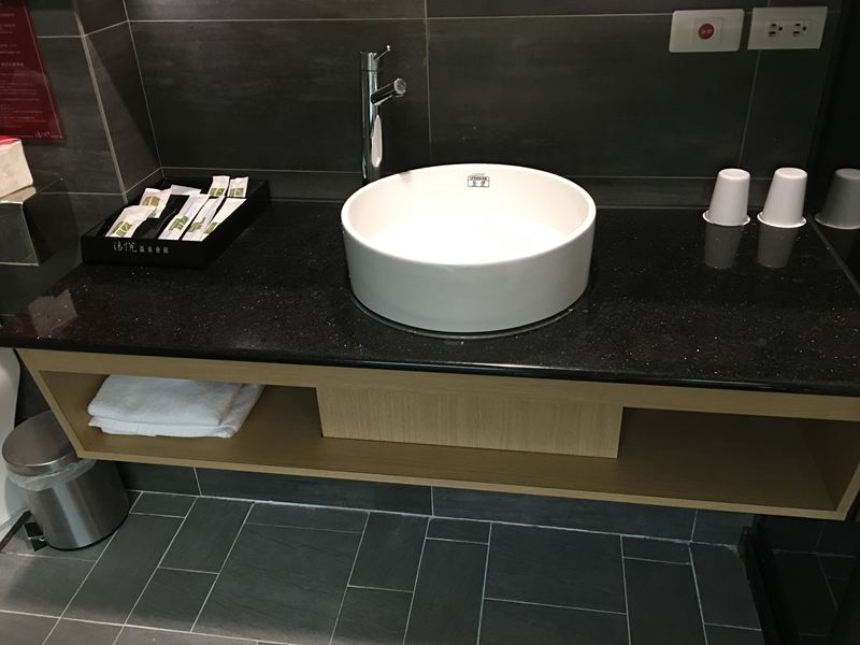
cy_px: 322
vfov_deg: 48.2
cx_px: 430
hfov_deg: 61.7
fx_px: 720
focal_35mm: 29
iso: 100
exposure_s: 1/8
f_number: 2.2
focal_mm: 4.15
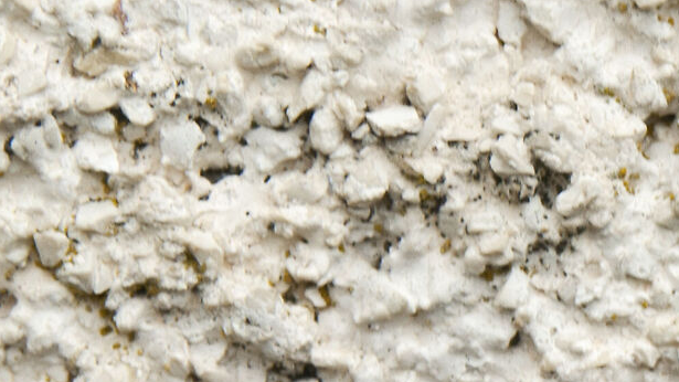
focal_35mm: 405
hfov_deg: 5.2
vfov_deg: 3.0
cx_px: 1286
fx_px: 7292
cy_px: 736
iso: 200
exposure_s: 1/160
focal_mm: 66
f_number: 9
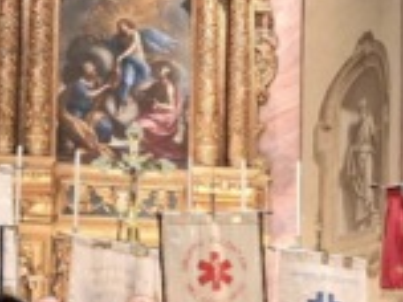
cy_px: 342
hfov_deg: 19.0
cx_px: 265
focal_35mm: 103
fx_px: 1199
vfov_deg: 14.0
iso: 320
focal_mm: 5.54
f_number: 1.8
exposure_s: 1/100
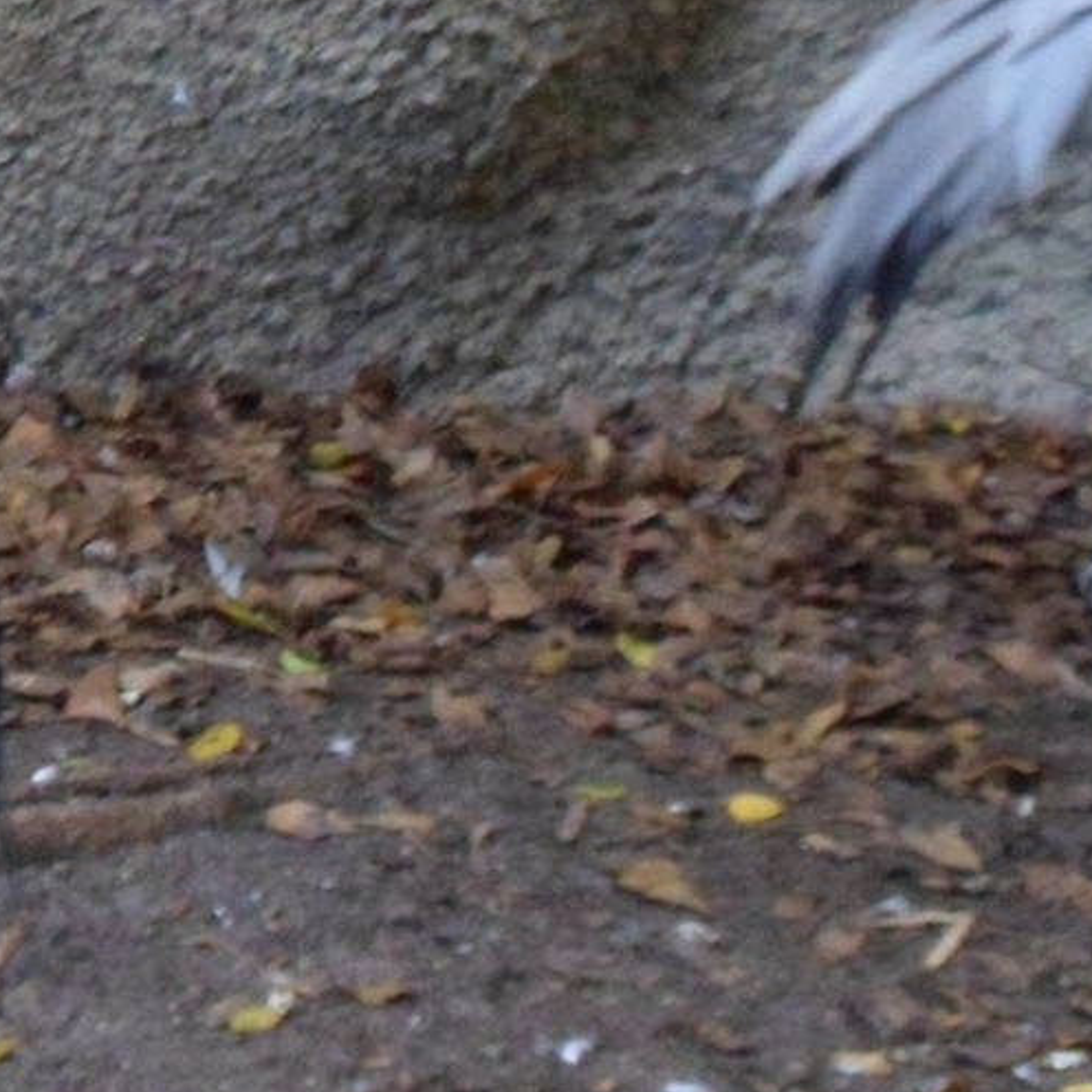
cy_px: 185
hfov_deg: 8.9
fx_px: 6924
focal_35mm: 194
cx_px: -187
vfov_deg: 9.0
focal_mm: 10.6
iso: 640
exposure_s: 1/20
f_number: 4.7
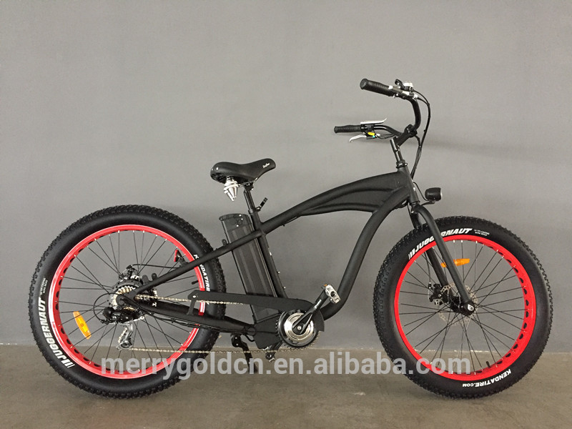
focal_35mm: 29
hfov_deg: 61.7
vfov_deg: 48.2
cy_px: 214
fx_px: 479
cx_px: 286
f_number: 2.2
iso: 250
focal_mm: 4.15
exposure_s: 1/33
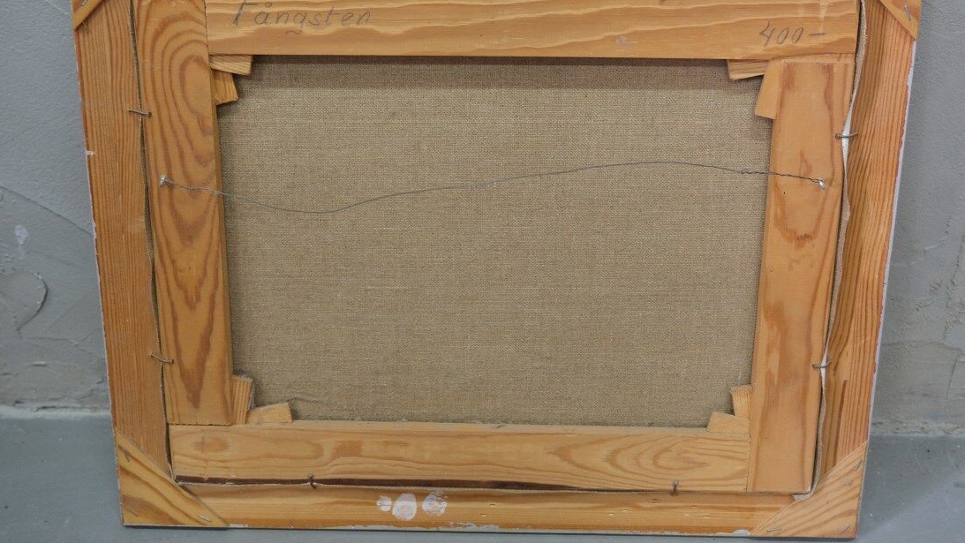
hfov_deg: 51.6
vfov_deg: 30.4
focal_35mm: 39
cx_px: 502
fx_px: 998
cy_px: 216
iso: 1600
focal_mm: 21.2
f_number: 4
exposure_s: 1/30
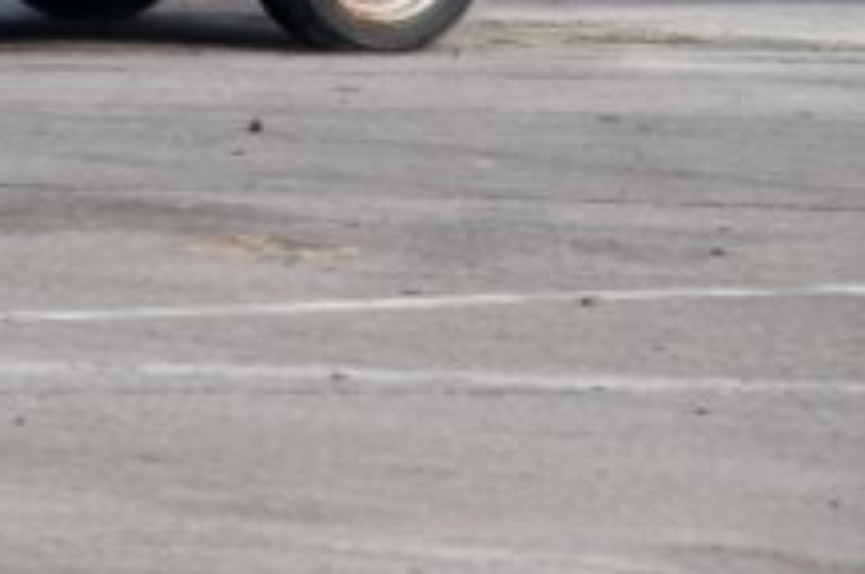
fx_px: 10088
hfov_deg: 4.9
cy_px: -255
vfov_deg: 3.2
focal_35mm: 420
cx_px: -215
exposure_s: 1/500
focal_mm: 95
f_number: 5.6
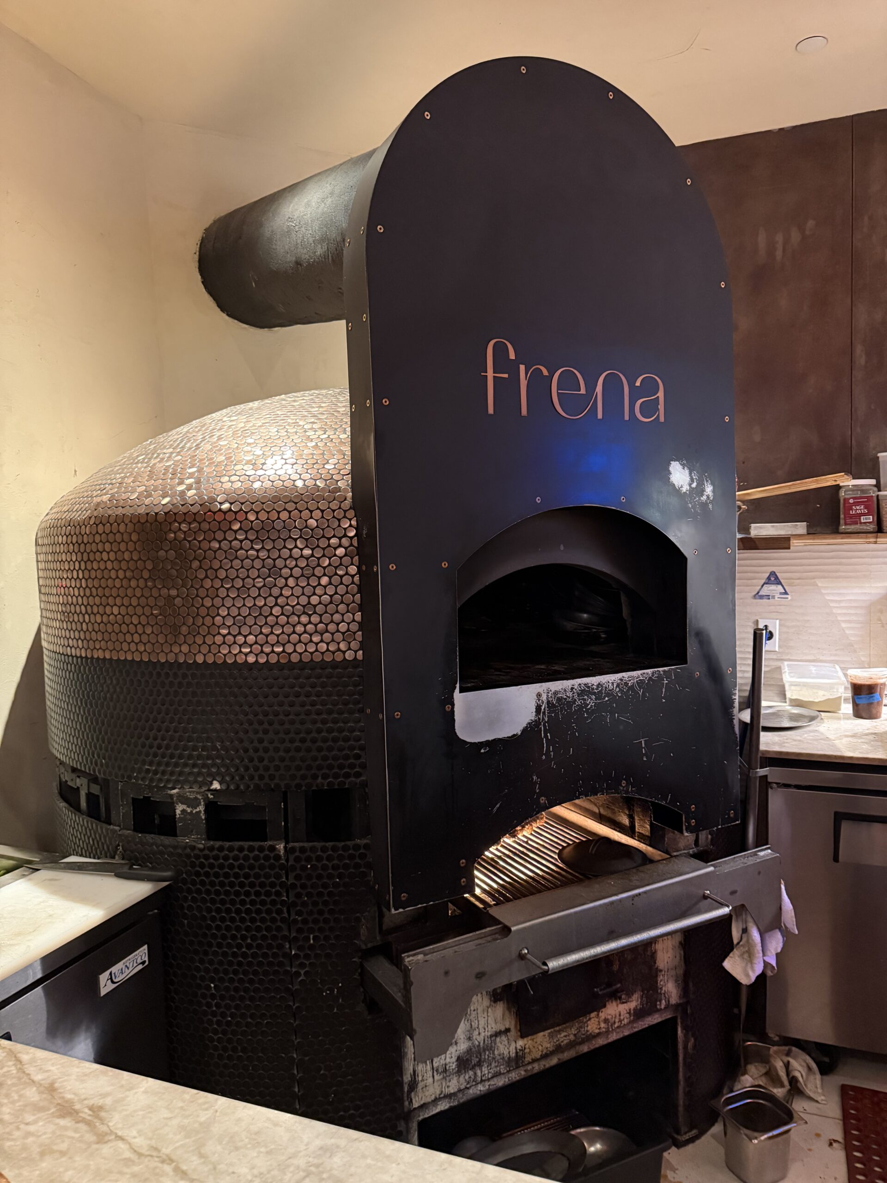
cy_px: 592
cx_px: 444
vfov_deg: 71.6
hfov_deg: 56.8
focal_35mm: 24
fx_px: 820
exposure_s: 1/30
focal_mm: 6.76
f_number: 1.78
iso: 1000
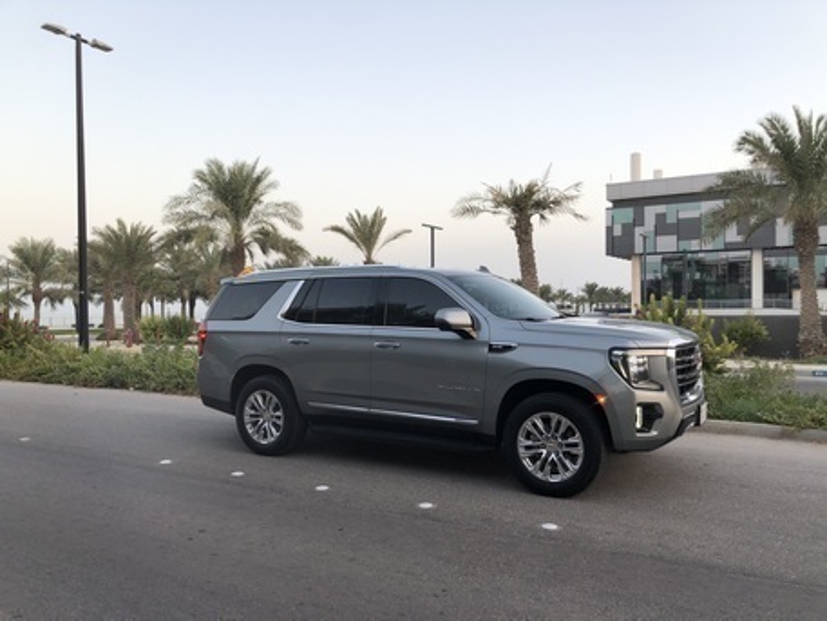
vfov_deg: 49.8
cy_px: 310
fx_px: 669
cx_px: 414
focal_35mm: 28
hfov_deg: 63.4
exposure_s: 1/134
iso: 32
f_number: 1.8
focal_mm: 4
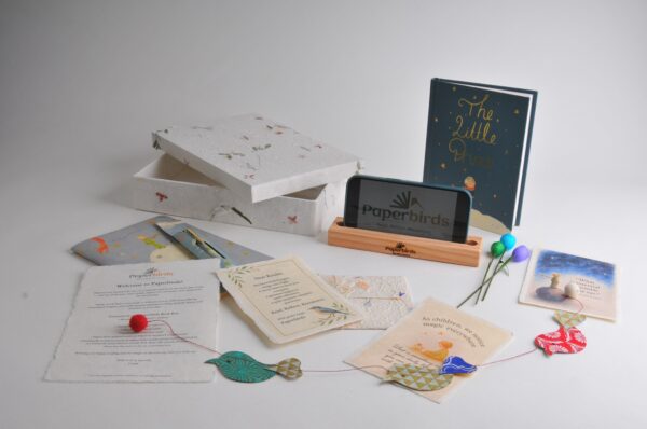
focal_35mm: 42
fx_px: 754
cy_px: 214
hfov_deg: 46.5
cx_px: 324
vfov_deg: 31.8
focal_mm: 28
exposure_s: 1/200
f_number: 13
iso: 250
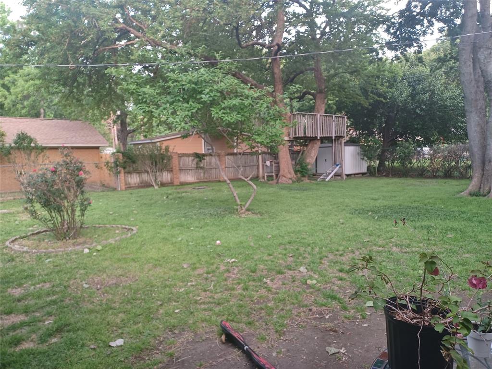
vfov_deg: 54.9
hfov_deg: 69.4
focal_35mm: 25
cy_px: 184
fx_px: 355
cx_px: 246
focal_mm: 4.6
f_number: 1.8
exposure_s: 1/40
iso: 250
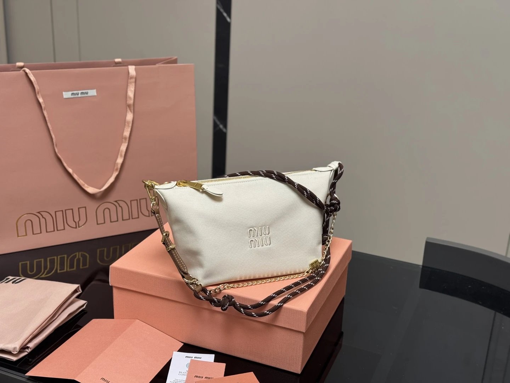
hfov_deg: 39.7
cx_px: 255
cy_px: 192
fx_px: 707
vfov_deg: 30.3
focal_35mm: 48
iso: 100
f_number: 1.78
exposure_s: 1/88
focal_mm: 6.76
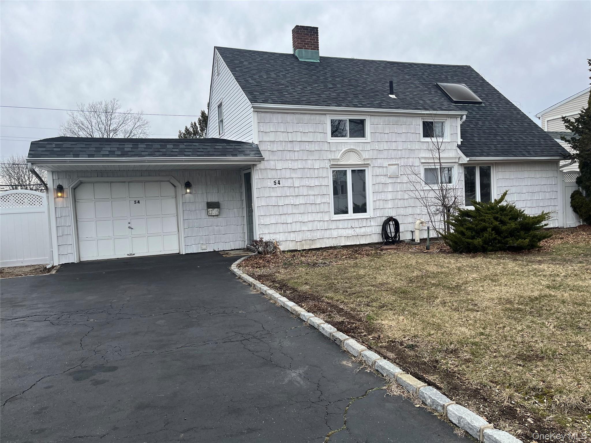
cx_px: 296
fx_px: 444
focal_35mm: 26
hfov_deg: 67.3
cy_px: 222
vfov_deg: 53.1
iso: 50
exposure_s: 1/1441
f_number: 1.6
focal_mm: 5.1
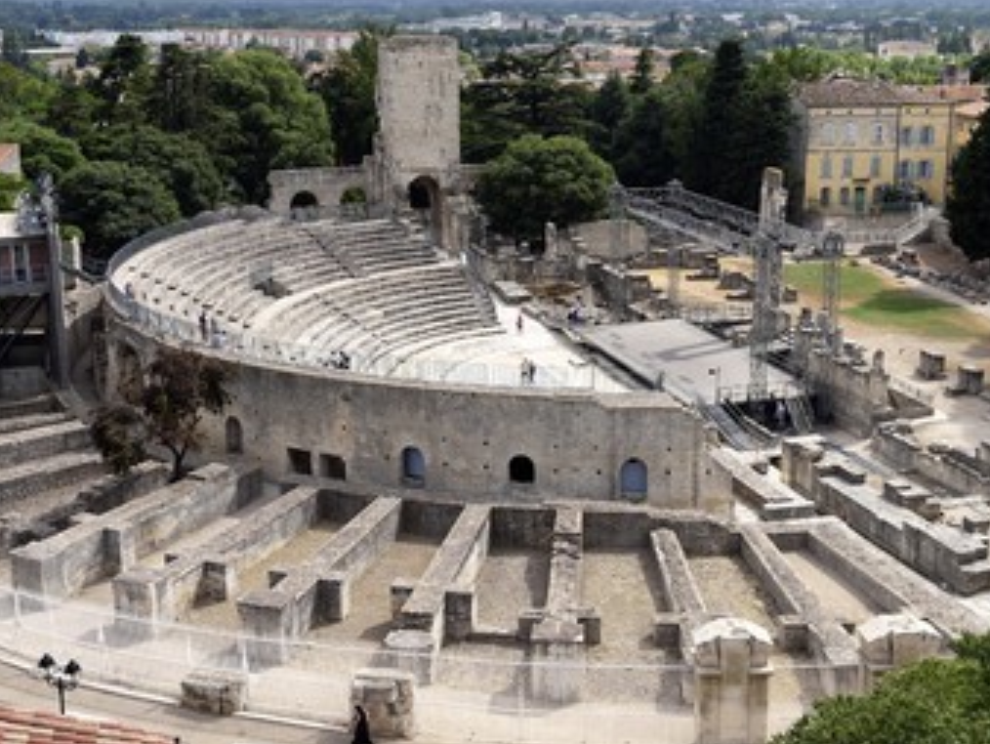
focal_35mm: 43
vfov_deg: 33.6
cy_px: 378
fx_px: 1231
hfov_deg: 43.7
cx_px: 559
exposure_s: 1/250
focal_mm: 36
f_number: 11
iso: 200
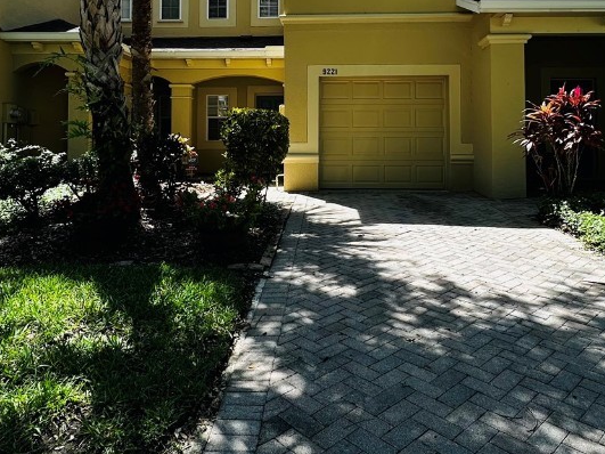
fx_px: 472
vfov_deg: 49.9
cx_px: 310
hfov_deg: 65.3
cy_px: 132
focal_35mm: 27
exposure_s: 1/622
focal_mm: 2.22
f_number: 2.2
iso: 40
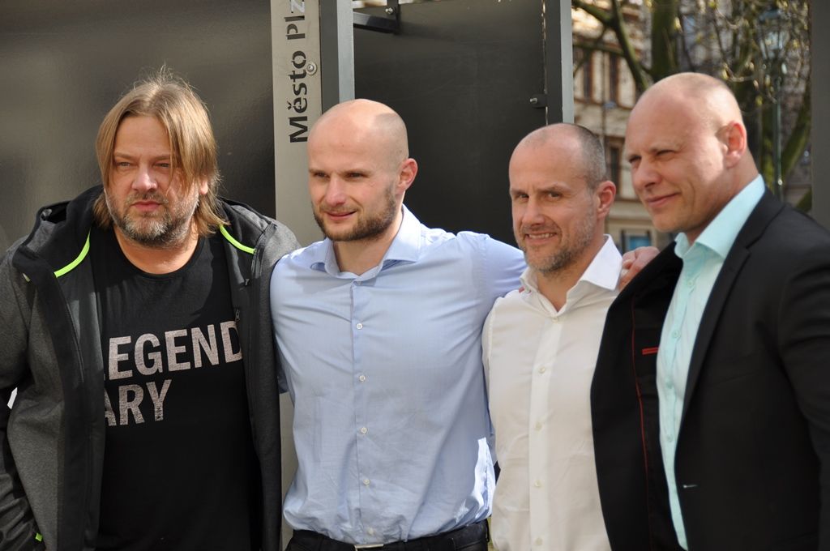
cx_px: 415
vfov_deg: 13.0
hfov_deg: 19.5
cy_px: 276
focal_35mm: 105
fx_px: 2418
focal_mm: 70
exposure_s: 1/400
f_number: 5.6
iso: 200
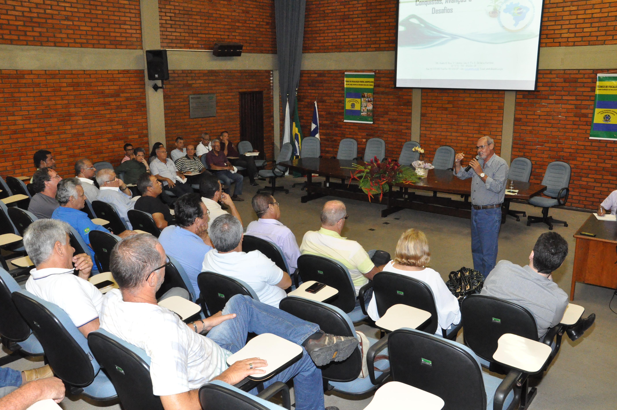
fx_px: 539
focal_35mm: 32
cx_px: 308
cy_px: 205
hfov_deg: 59.6
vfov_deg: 41.6
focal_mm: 21
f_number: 8
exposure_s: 1/60
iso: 3200
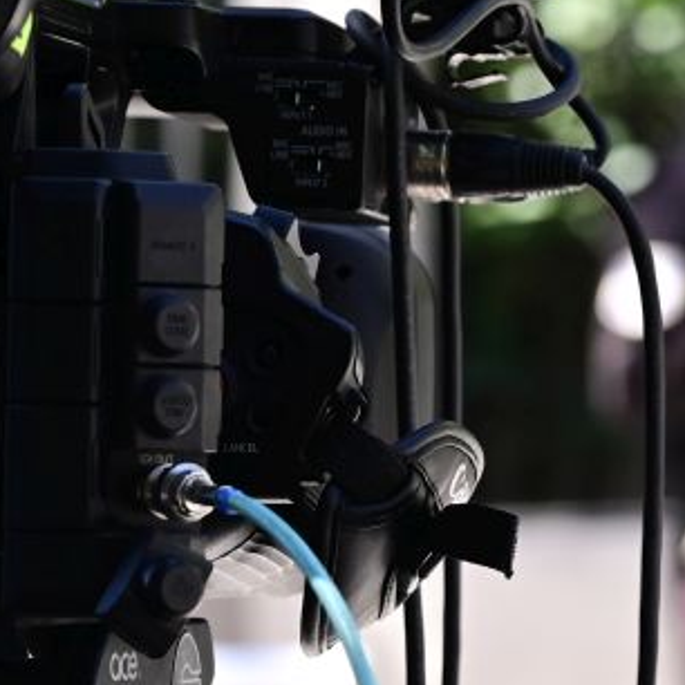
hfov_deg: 7.9
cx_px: 828
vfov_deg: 8.0
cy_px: 331
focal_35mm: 220
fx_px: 4925
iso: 320
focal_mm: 66
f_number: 4.5
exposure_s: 1/800
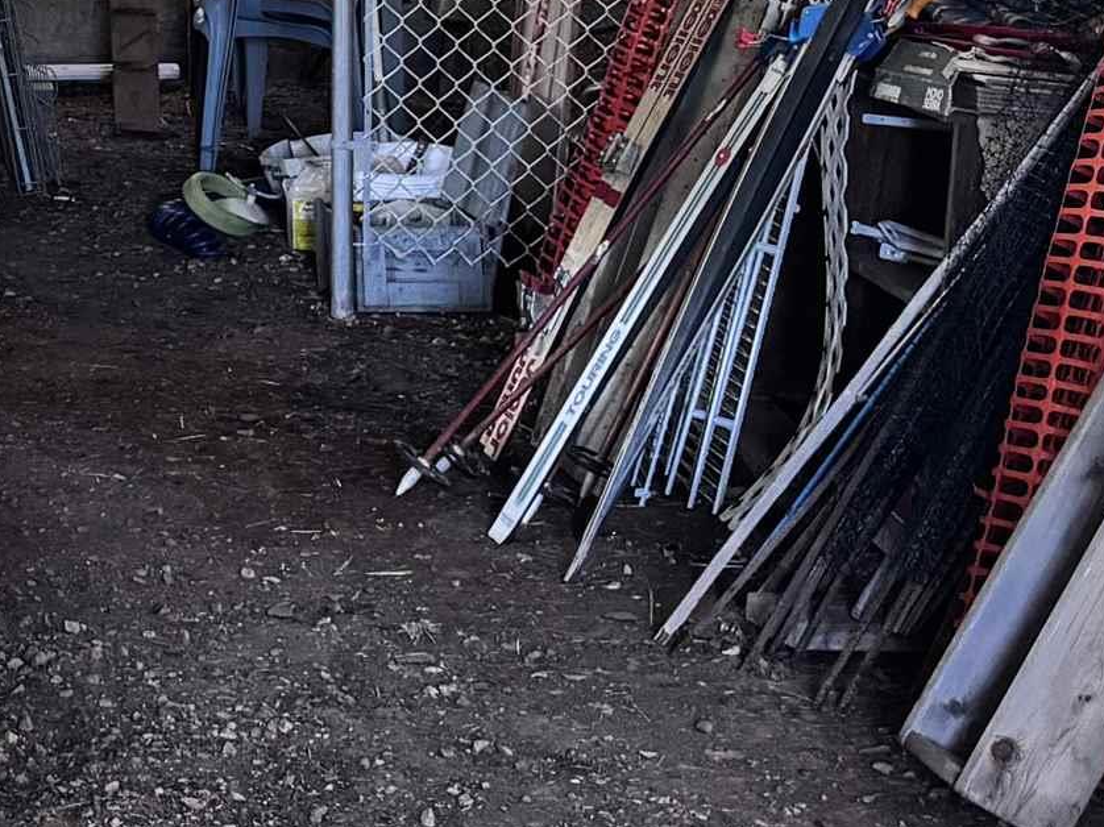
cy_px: -325
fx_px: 2806
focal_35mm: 88
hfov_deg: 20.1
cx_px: -406
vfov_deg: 15.7
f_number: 1.78
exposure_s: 1/60
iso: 320
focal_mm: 6.76
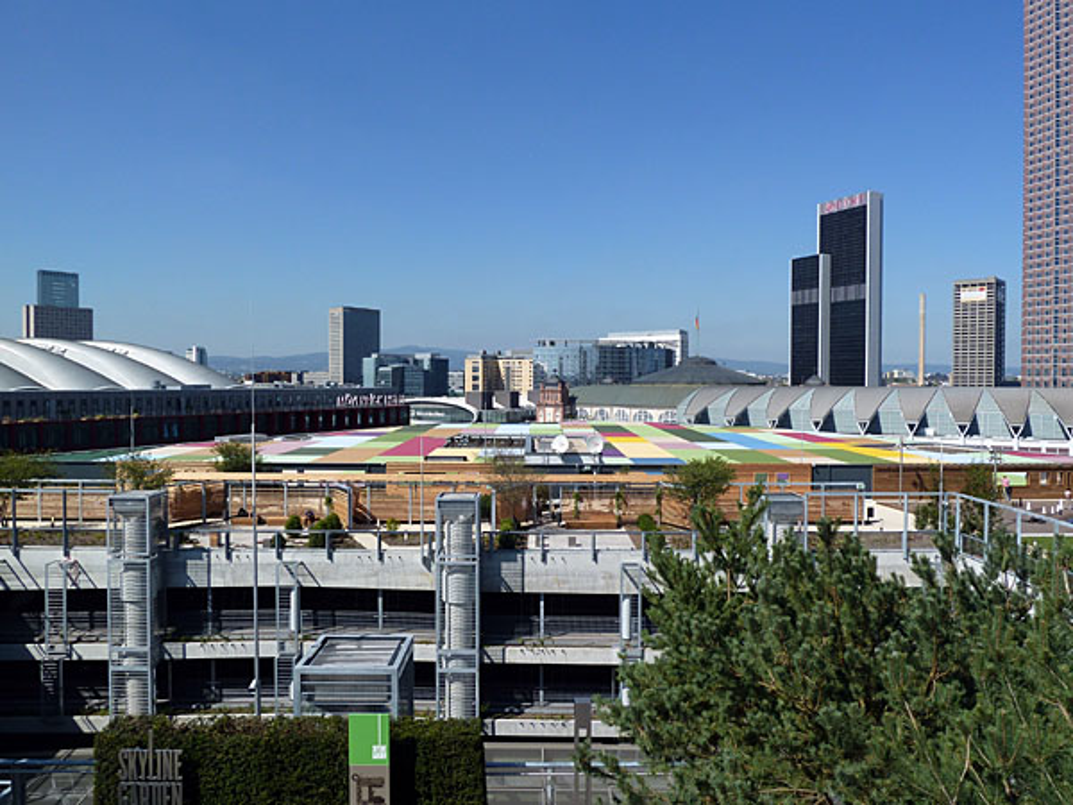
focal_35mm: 25
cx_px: 536
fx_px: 775
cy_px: 402
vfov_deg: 54.9
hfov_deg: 69.4
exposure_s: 1/500
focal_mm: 4.1
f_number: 5
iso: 80
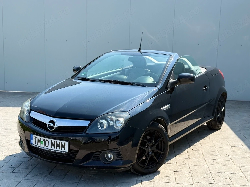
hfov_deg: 39.7
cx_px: 125
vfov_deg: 30.3
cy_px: 94
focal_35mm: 48
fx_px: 347
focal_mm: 6.76
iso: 80
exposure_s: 1/2865
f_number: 1.78
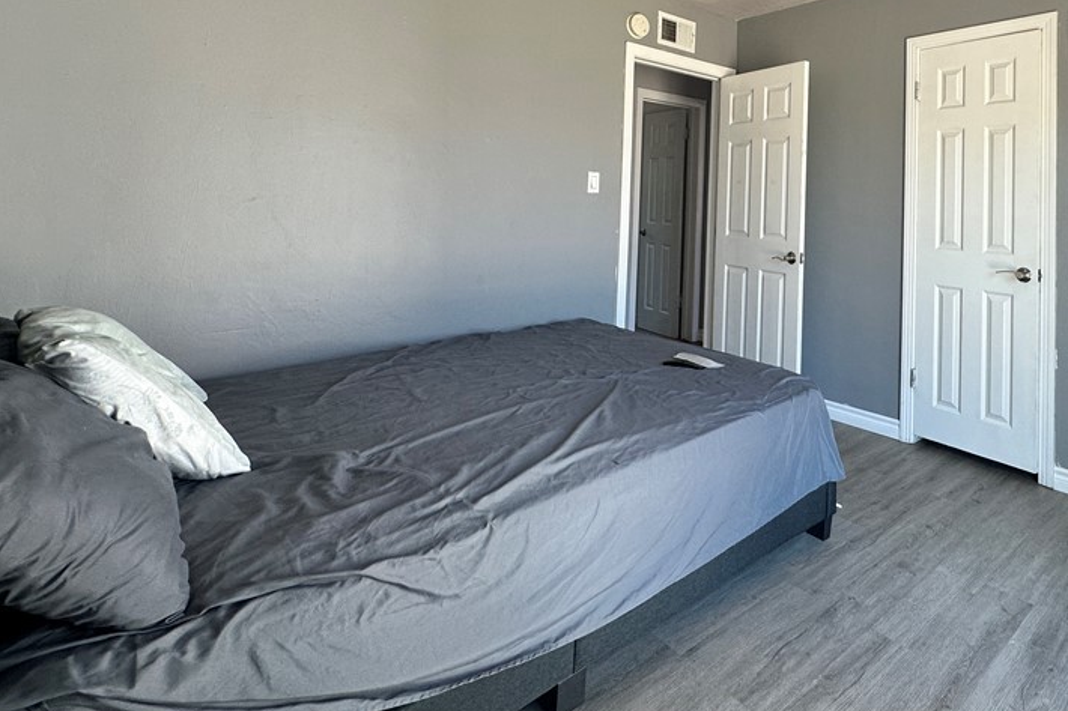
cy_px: 179
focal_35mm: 21
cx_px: 743
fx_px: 623
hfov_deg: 77.6
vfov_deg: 56.6
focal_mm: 2.22
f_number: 2.2
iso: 100
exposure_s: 1/120
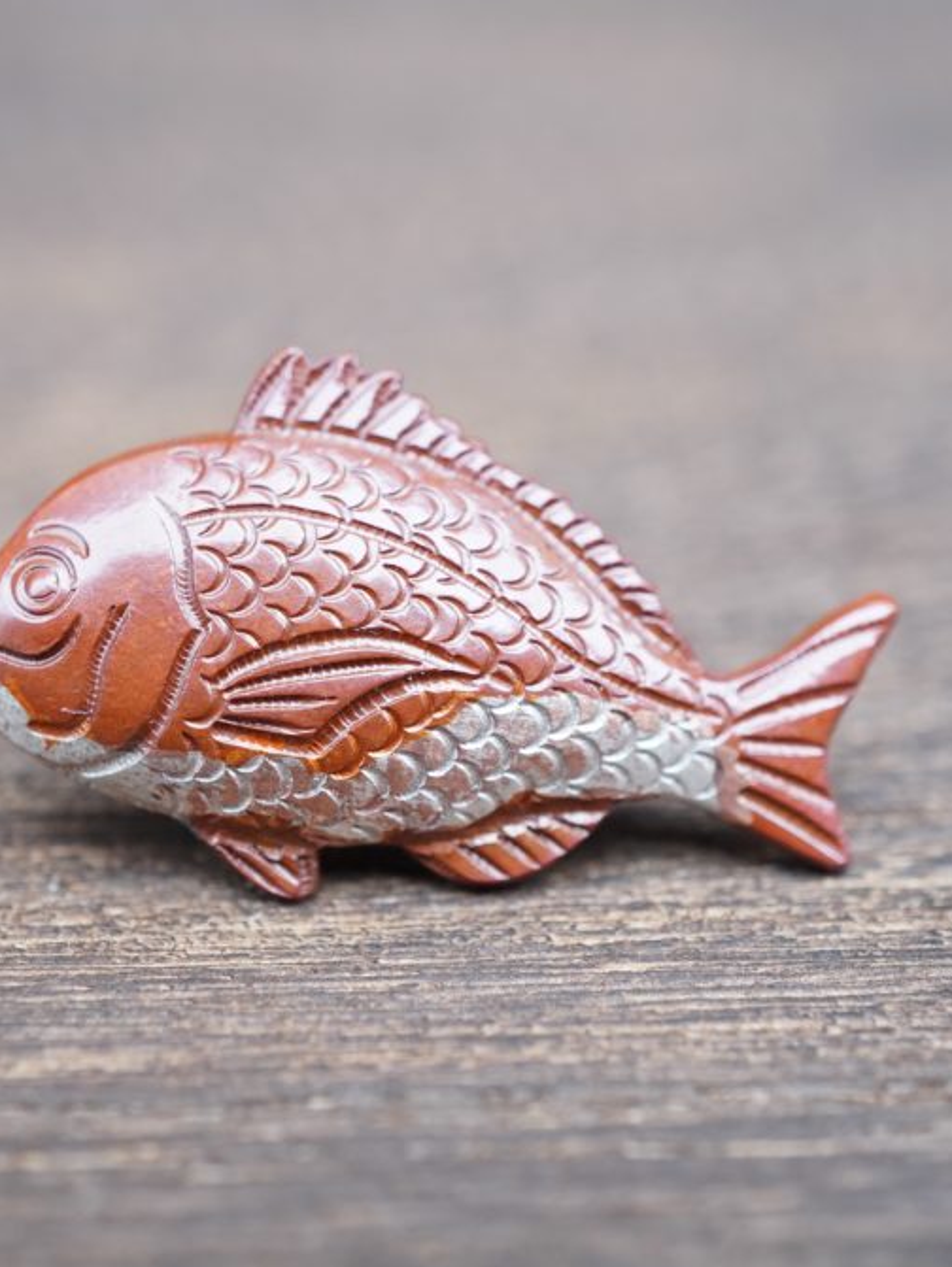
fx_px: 2418
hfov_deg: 22.2
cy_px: 630
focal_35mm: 66
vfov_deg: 29.4
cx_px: 389
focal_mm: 30
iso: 800
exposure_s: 1/250
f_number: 5
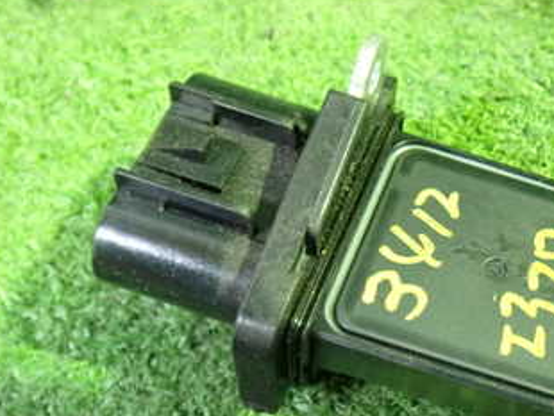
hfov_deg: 32.2
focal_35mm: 58
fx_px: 929
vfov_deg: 25.1
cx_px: 457
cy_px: 279
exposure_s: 1/13
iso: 800
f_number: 2.3
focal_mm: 5.4
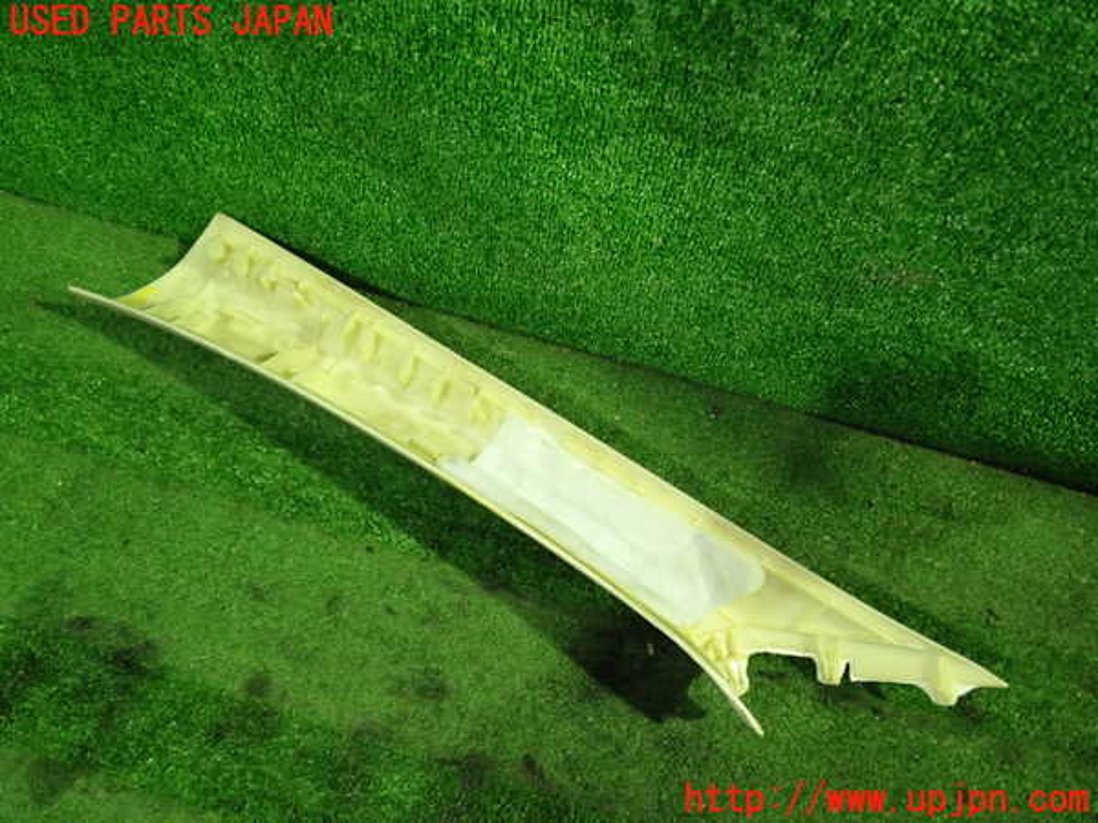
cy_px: 412
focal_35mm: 30
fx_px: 952
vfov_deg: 46.8
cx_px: 549
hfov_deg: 60.0
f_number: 2.3
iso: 500
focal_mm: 5.4
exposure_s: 1/30
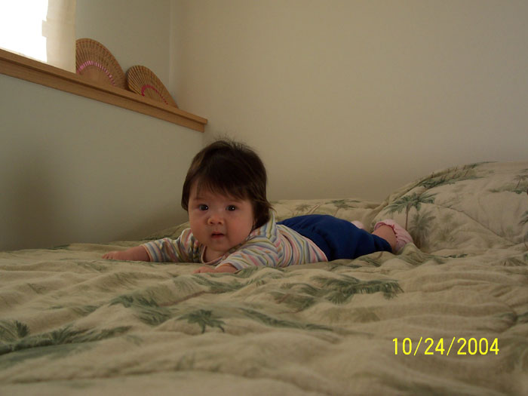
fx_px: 564
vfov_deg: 38.7
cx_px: 264
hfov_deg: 50.1
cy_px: 198
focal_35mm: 37
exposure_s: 1/125
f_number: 2.8
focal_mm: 5.6
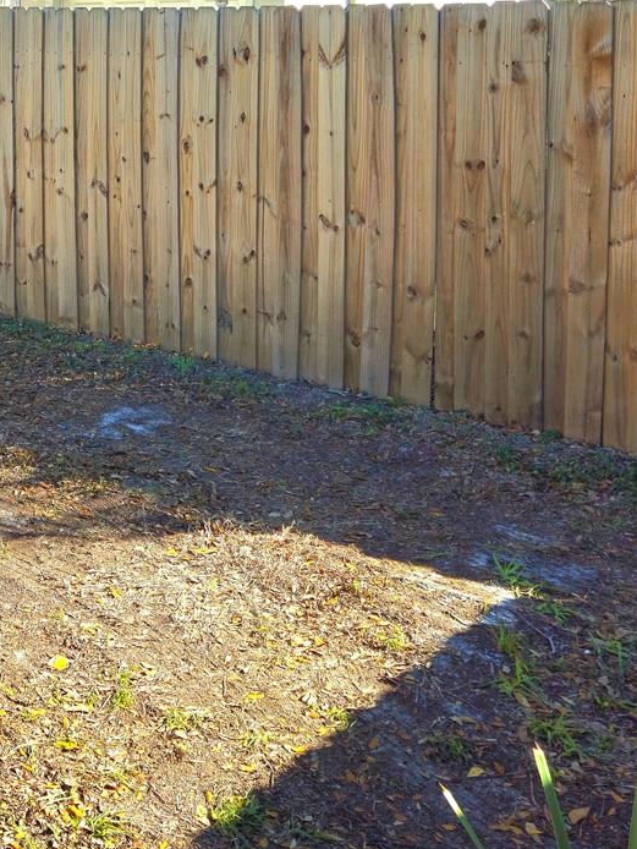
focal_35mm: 53
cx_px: -4
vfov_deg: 34.9
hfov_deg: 26.1
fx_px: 1300
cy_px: 159
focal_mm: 5.4
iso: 25
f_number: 1.8
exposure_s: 1/1250
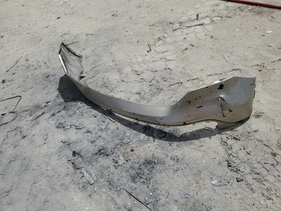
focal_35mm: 26
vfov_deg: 53.1
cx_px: 140
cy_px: 106
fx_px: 211
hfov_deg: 67.3
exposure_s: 1/10000
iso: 50
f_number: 1.5
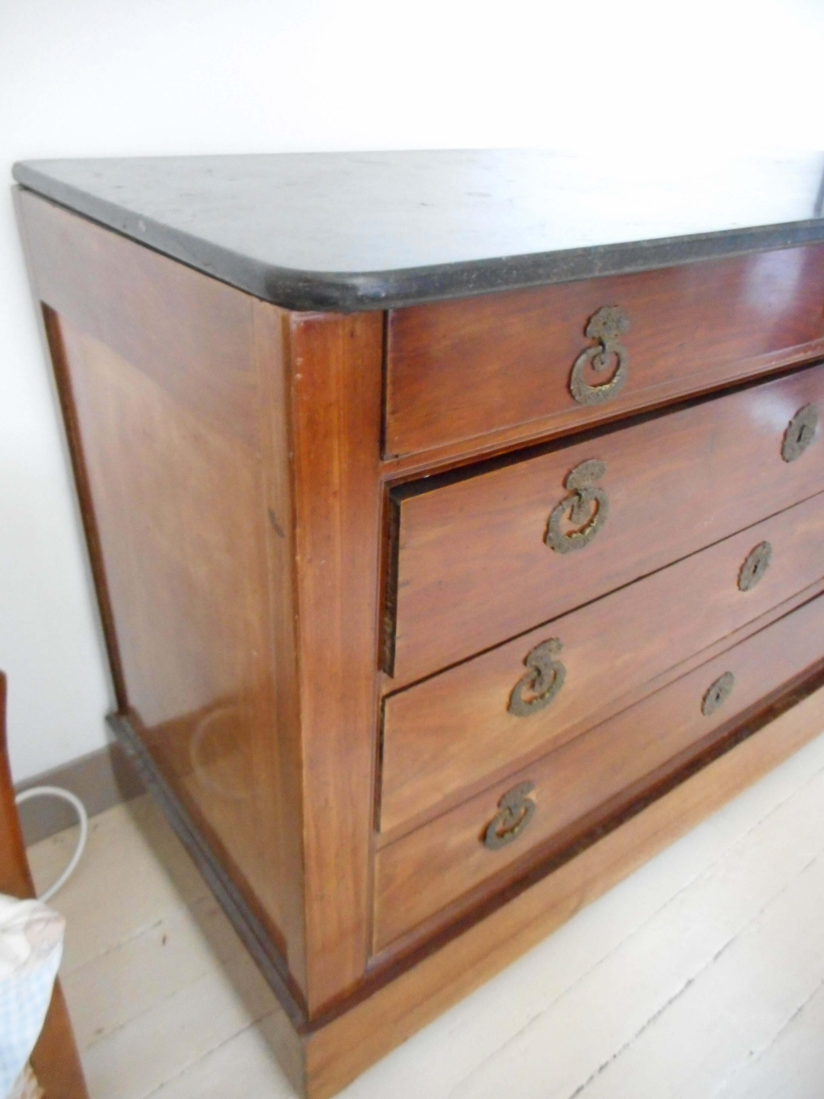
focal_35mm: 25
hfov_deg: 54.9
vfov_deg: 69.4
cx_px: 412
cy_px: 550
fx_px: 793
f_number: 3.7
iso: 800
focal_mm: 4.5
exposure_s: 1/10
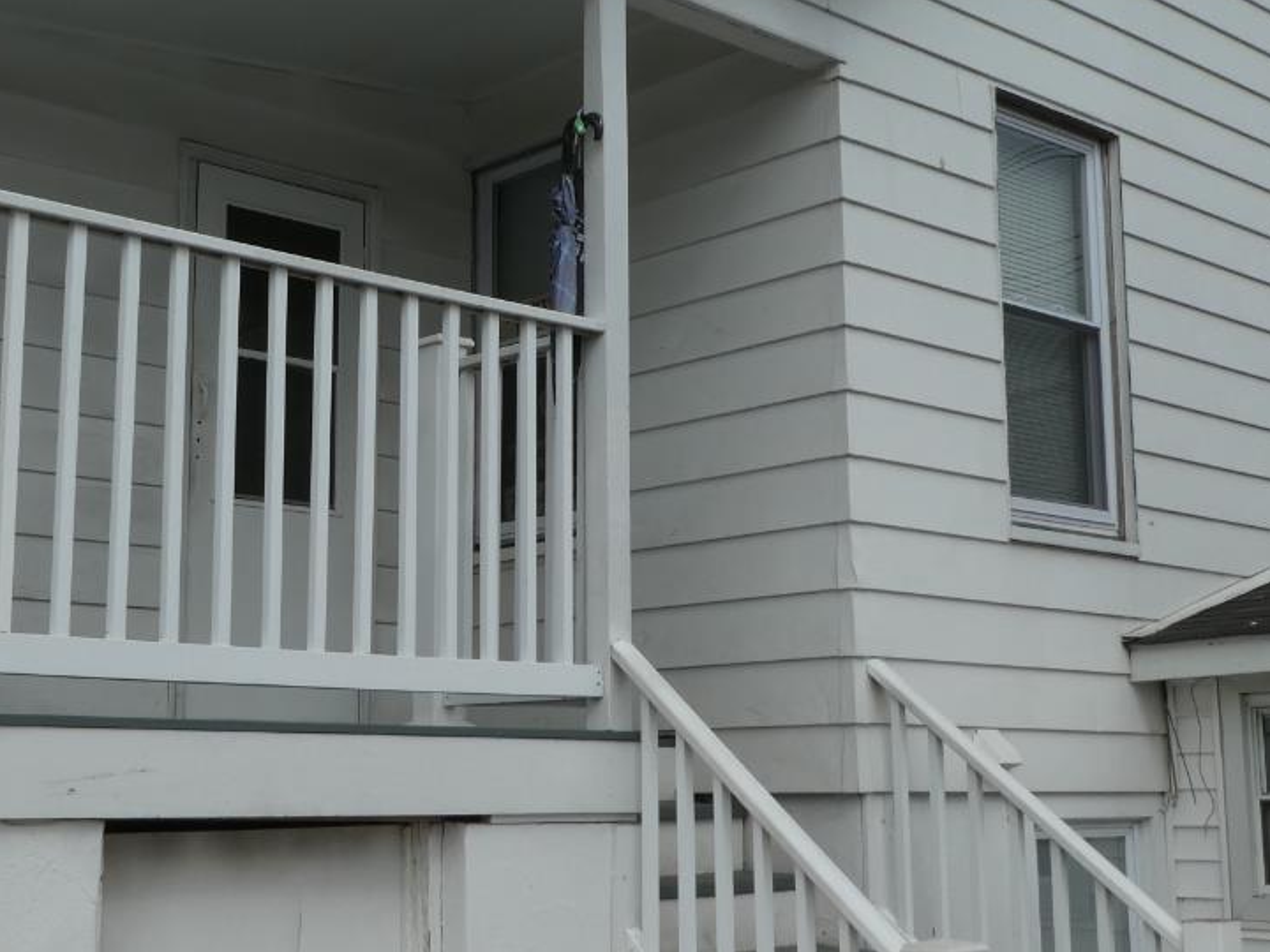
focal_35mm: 50
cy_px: 466
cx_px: 543
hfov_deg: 38.1
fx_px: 1834
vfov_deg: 29.1
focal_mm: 4.3
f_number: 4
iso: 80
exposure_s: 1/1000
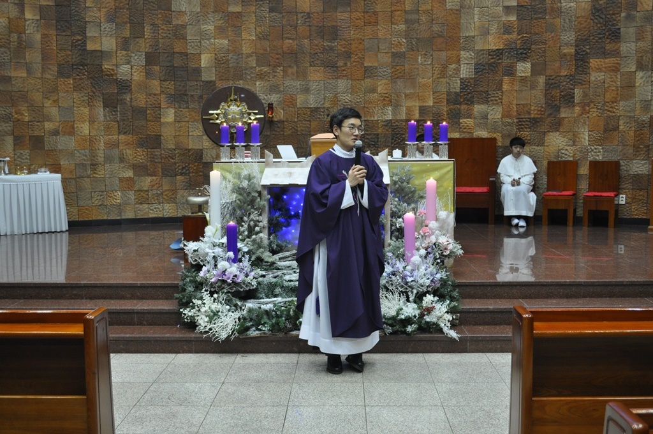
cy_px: 217
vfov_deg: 31.8
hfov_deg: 46.5
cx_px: 326
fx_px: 761
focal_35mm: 42
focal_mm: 28
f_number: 4.5
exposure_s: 1/30
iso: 800
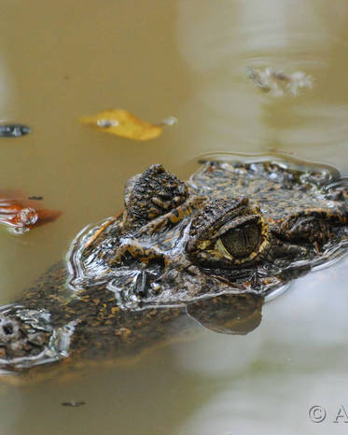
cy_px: 218
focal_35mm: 847
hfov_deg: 1.8
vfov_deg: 2.3
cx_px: 200
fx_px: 10901
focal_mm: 400
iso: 1400
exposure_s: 1/125
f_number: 5.6
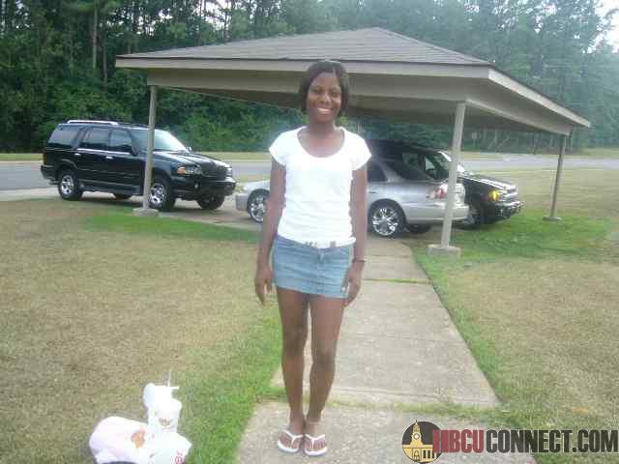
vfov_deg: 40.7
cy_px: 232
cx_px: 310
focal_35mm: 35
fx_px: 626
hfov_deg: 52.6
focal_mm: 5.8
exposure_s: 1/250
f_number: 2.8
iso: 100
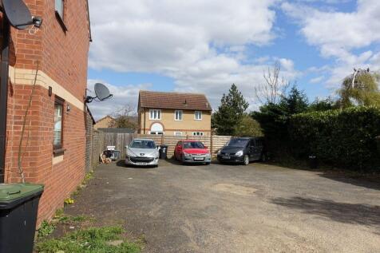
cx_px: 190
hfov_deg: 73.8
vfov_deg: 53.1
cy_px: 126
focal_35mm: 24
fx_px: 253
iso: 125
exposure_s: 1/800
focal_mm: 8.8
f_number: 5.6
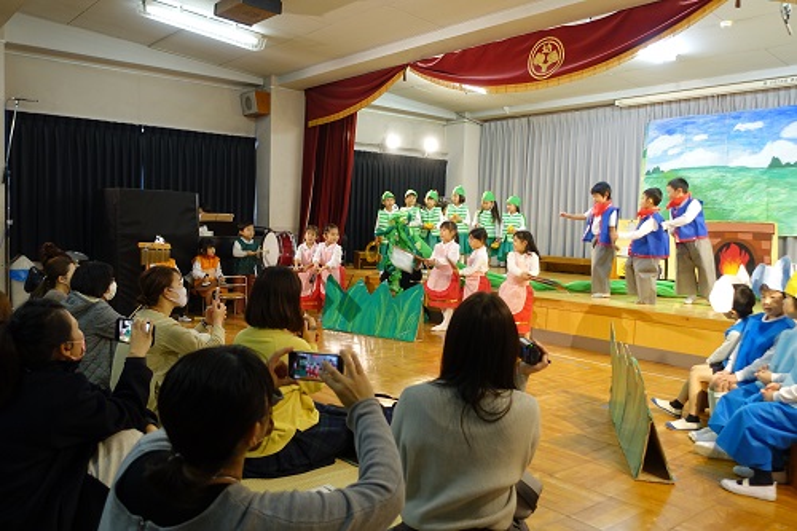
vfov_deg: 43.6
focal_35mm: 30
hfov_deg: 61.9
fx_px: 664
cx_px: 398
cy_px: 266
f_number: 2.5
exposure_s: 1/40
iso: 320
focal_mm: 11.12
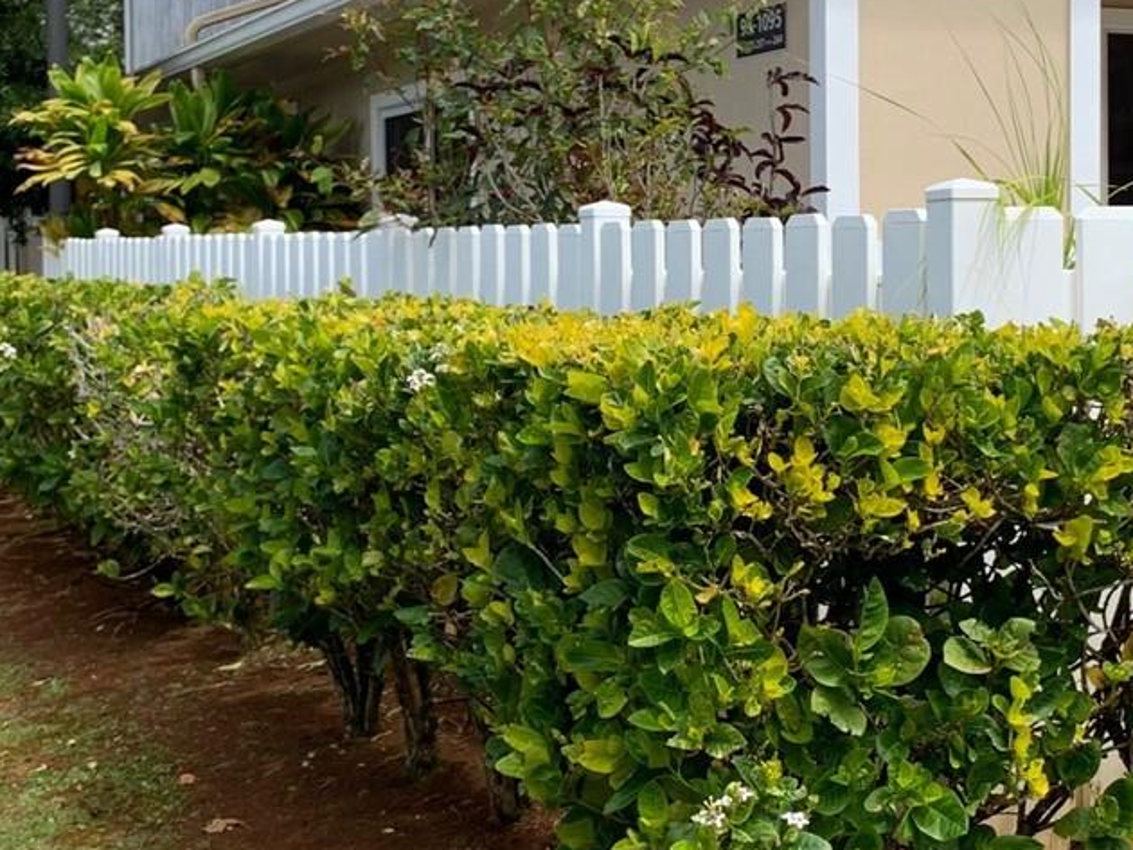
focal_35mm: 66
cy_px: 332
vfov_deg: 22.2
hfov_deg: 29.1
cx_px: 802
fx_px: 2161
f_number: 1.8
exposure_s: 1/1163
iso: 25
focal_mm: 4.25
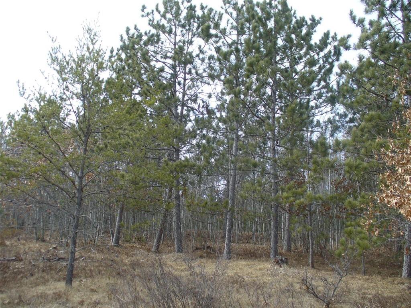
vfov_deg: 38.7
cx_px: 206
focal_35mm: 37
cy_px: 154
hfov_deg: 50.1
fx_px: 439
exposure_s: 1/320
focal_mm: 6.1
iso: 80
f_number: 2.8
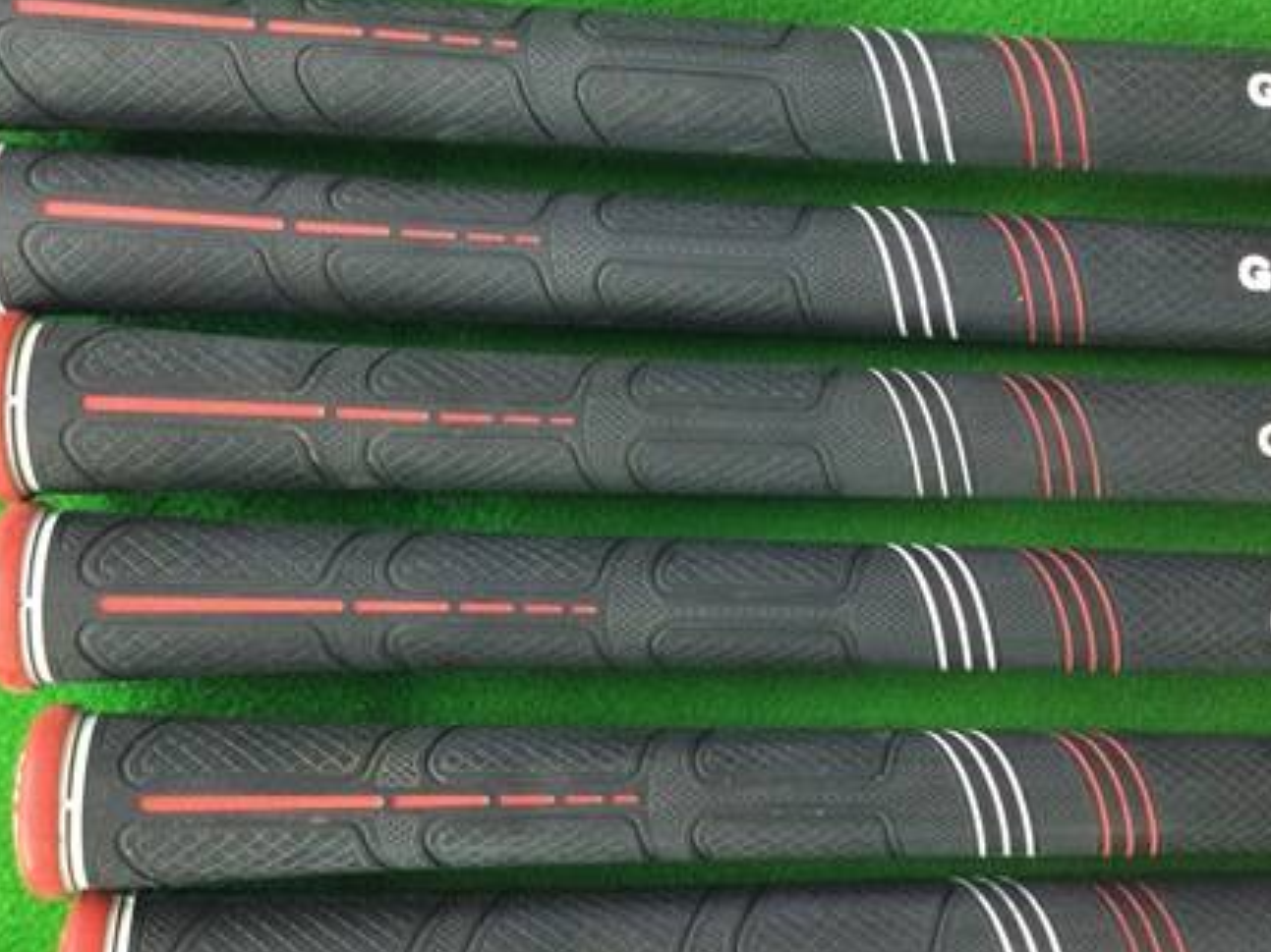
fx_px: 1689
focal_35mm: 46
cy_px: 489
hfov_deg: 41.1
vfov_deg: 31.5
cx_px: 767
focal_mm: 3.3
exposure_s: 1/15
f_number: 2.4
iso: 200
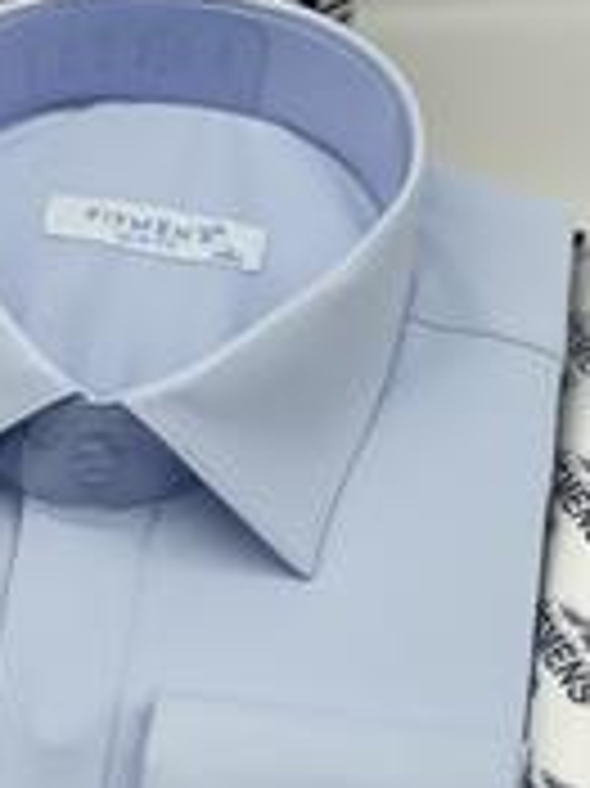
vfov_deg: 16.0
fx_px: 2799
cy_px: 552
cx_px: 36
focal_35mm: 123
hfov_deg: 11.9
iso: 32
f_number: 2
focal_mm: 6
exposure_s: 1/247
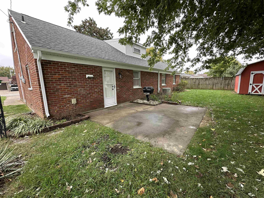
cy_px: 99
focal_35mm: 14
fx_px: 107
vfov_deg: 85.7
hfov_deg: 102.1
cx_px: 132
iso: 64
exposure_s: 1/99
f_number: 2.2
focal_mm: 2.22
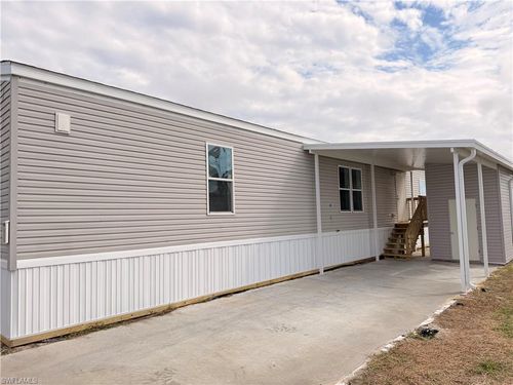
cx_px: 256
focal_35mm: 24
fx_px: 356
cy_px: 192
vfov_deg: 56.8
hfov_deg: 71.6
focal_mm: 6.76
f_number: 1.78
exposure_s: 1/3425
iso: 100
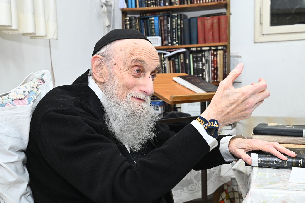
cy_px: 102
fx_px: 423
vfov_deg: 27.0
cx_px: 152
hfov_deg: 39.6
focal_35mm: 50
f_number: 9
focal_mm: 50
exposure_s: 1/200
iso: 2500
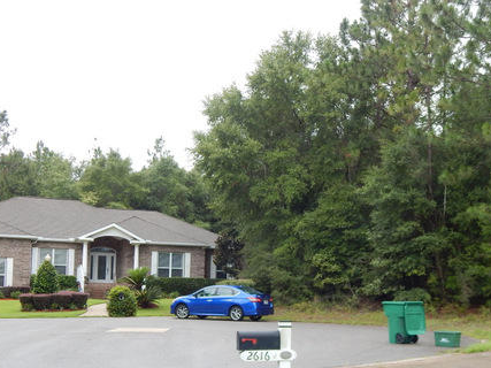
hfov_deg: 33.6
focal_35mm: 57
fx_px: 808
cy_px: 258
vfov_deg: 25.5
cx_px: 305
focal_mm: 6.8
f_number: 3.4
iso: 125
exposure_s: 1/250
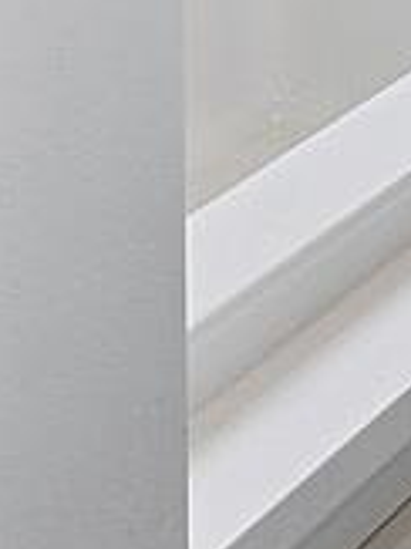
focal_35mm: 142
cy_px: -748
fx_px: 2251
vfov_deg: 11.6
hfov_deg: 7.1
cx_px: 1765
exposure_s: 1/2.5
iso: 200
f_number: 14
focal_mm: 16
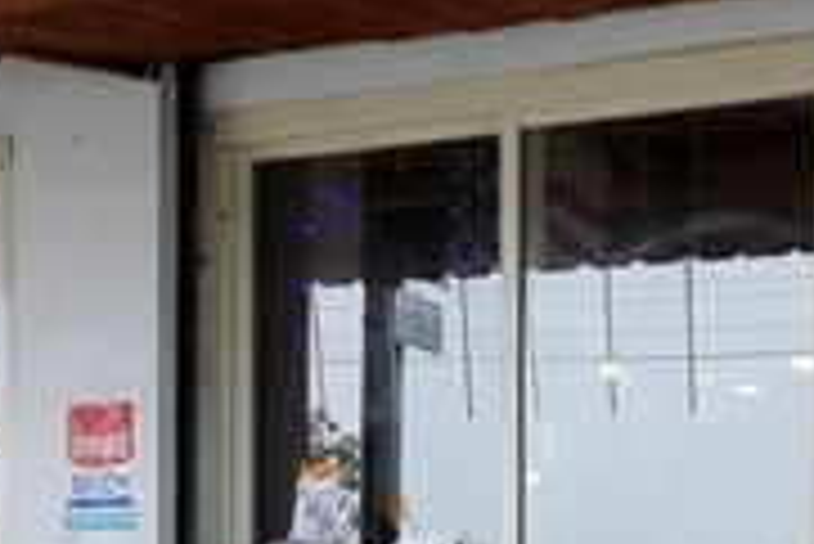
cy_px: 641
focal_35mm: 147
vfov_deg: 9.2
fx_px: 3326
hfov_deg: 13.9
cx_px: 648
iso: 400
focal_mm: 20
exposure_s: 1/250
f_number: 4.5
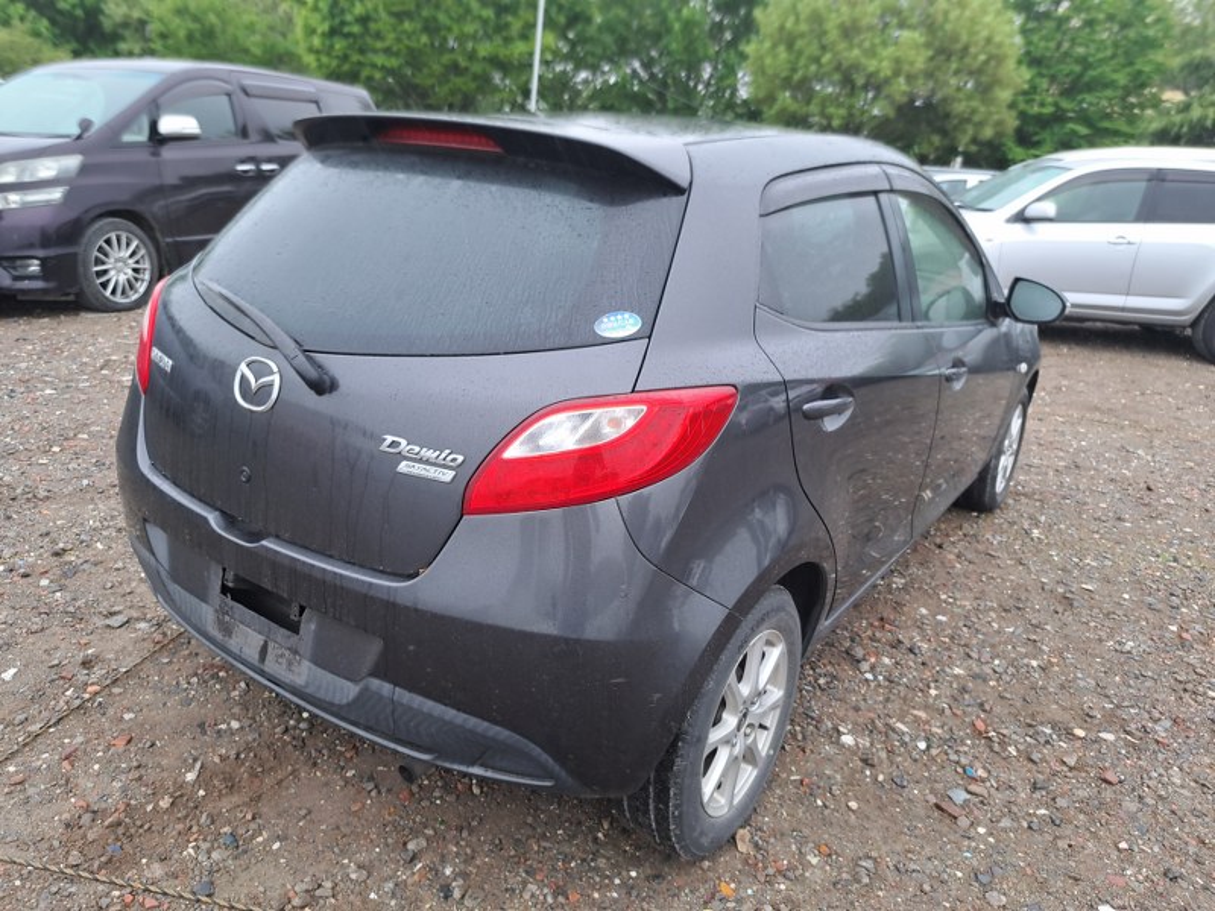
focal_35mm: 24
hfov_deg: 71.6
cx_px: 608
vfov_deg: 56.8
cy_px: 456
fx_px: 842
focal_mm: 5.23
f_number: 1.8
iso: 50
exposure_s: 1/100
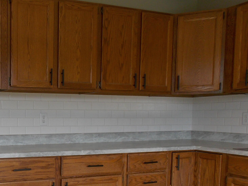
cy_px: 150
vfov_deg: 30.1
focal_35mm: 47
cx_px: 19
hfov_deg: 37.4
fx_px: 337
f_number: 3.1
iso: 80
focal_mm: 4
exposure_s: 1/80
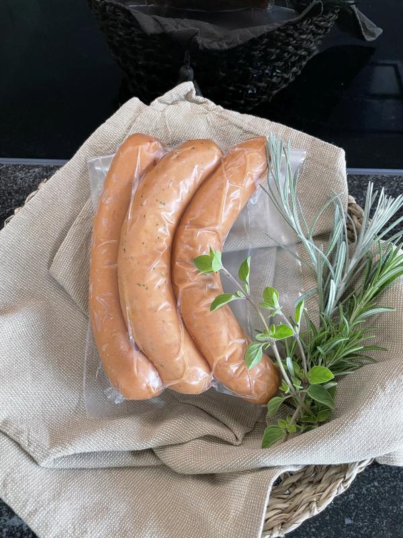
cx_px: 202
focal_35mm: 26
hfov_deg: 53.1
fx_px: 404
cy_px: 269
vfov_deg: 67.3
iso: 125
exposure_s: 1/64
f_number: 1.6
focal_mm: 4.2
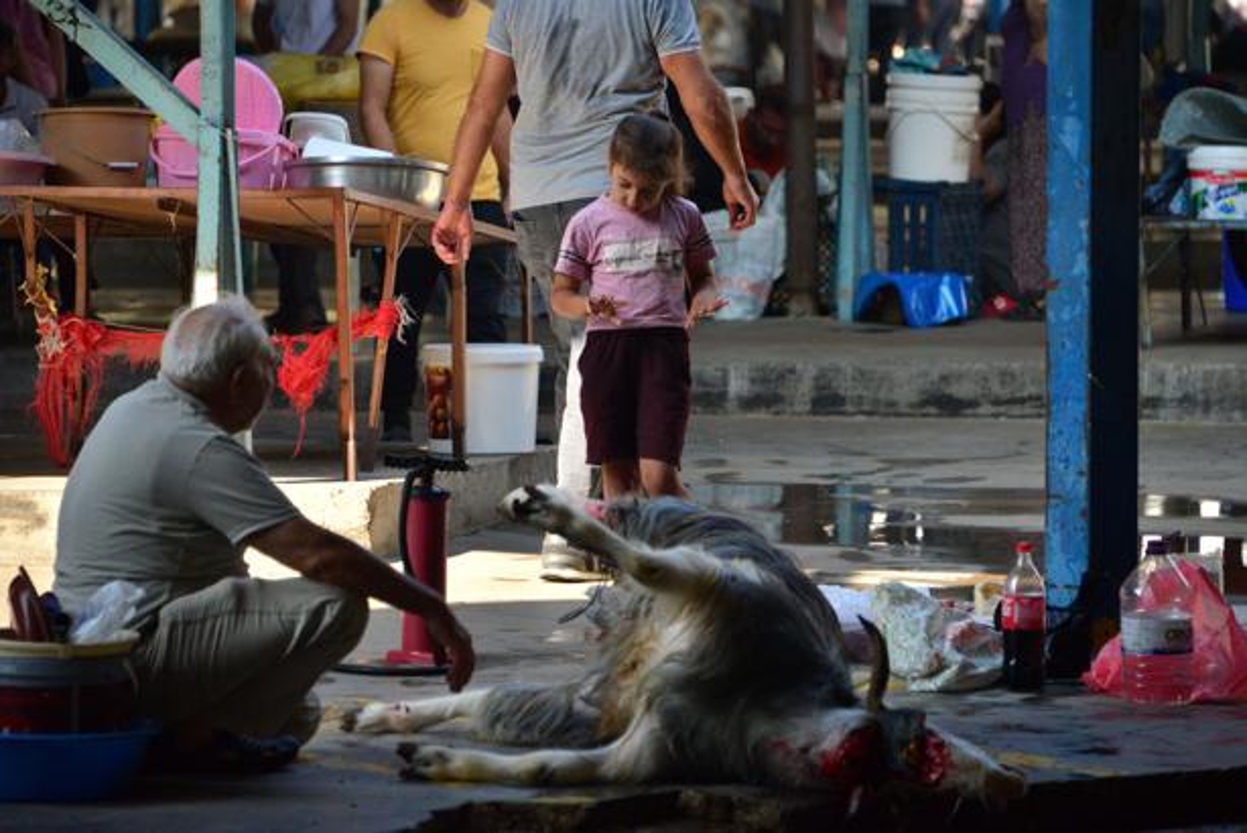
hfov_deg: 8.2
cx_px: 624
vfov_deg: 5.5
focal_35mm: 250
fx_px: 8663
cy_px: 416
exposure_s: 1/2000
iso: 2500
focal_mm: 250
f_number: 5.6
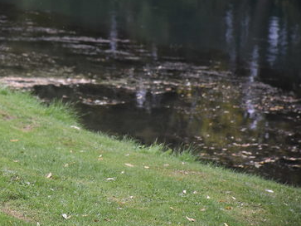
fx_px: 2903
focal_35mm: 334
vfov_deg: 4.4
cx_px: 60
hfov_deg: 5.9
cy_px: 62
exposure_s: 1/320
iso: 800
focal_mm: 140
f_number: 5.6
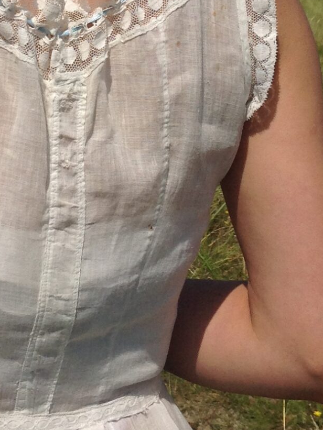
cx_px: 79
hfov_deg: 13.5
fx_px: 1356
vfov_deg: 17.5
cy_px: -25
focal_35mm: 109
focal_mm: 4.28
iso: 50
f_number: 2.4
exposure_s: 1/6061
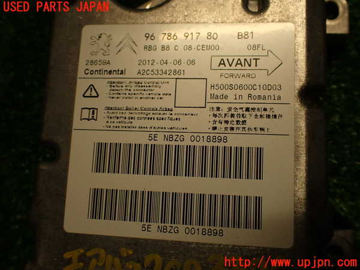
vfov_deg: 44.2
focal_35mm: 32
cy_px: 135
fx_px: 333
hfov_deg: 56.8
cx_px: 180
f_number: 2.4
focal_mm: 5.79
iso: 100
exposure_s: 1/60
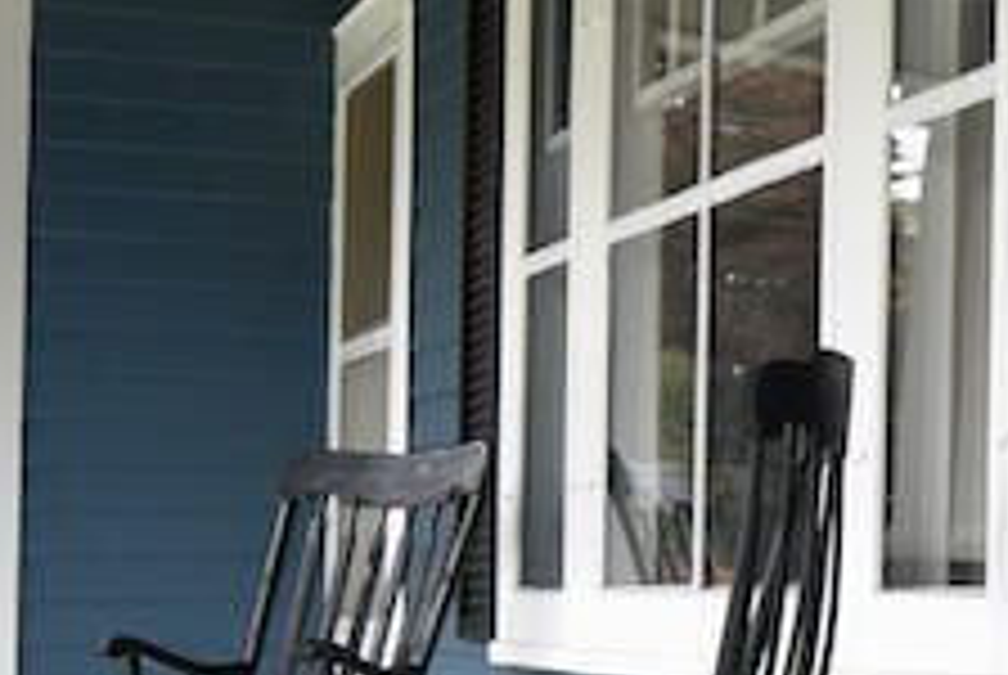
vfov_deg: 14.1
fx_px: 2720
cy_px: 547
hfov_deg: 19.4
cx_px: 1310
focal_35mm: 97
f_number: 4.5
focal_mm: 17
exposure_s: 1/80
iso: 400
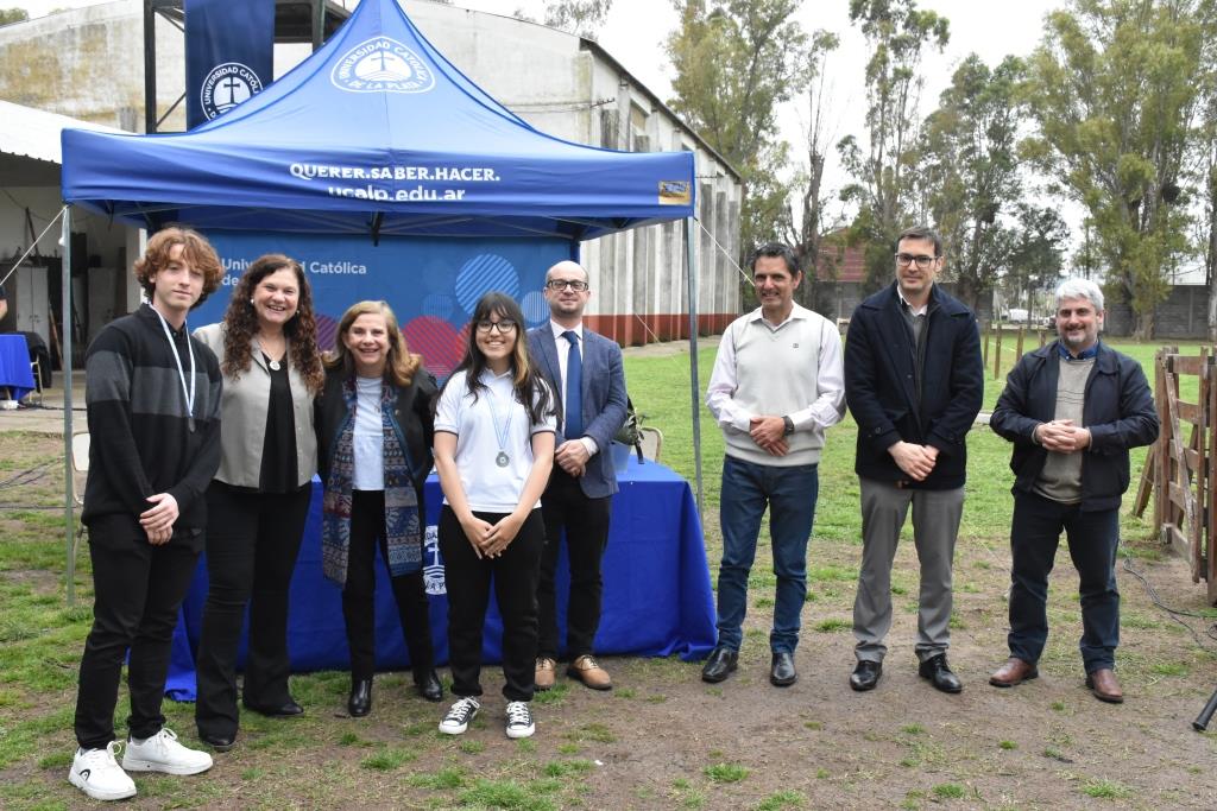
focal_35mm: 36
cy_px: 406
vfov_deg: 36.9
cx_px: 608
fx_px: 1217
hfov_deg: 53.1
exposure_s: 1/320
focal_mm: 24
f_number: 9
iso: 2000
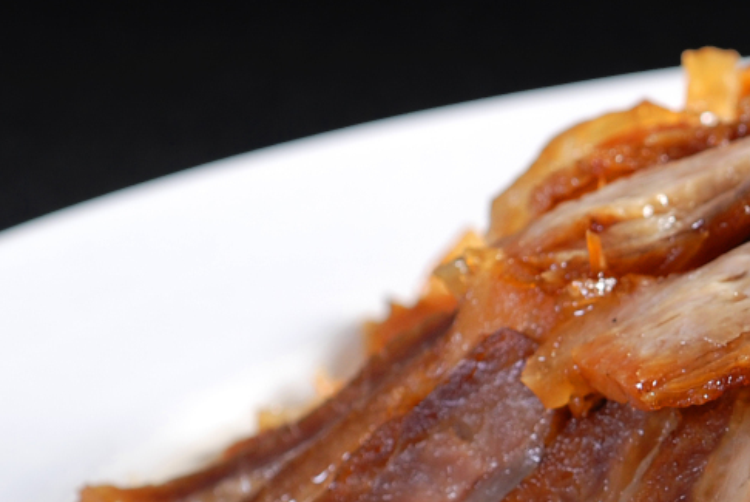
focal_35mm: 278
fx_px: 5797
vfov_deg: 5.0
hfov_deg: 7.3
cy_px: 419
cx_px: 1057
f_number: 8
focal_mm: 60
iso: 100
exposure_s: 1/125
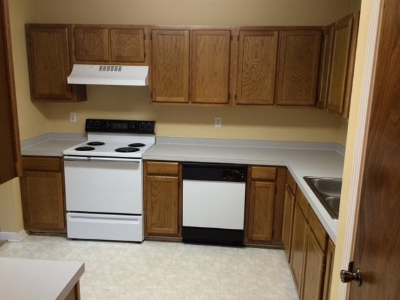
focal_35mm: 30
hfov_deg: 60.0
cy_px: 150
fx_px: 347
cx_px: 200
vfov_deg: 46.8
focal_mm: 4.12
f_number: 2.2
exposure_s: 1/30
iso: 160
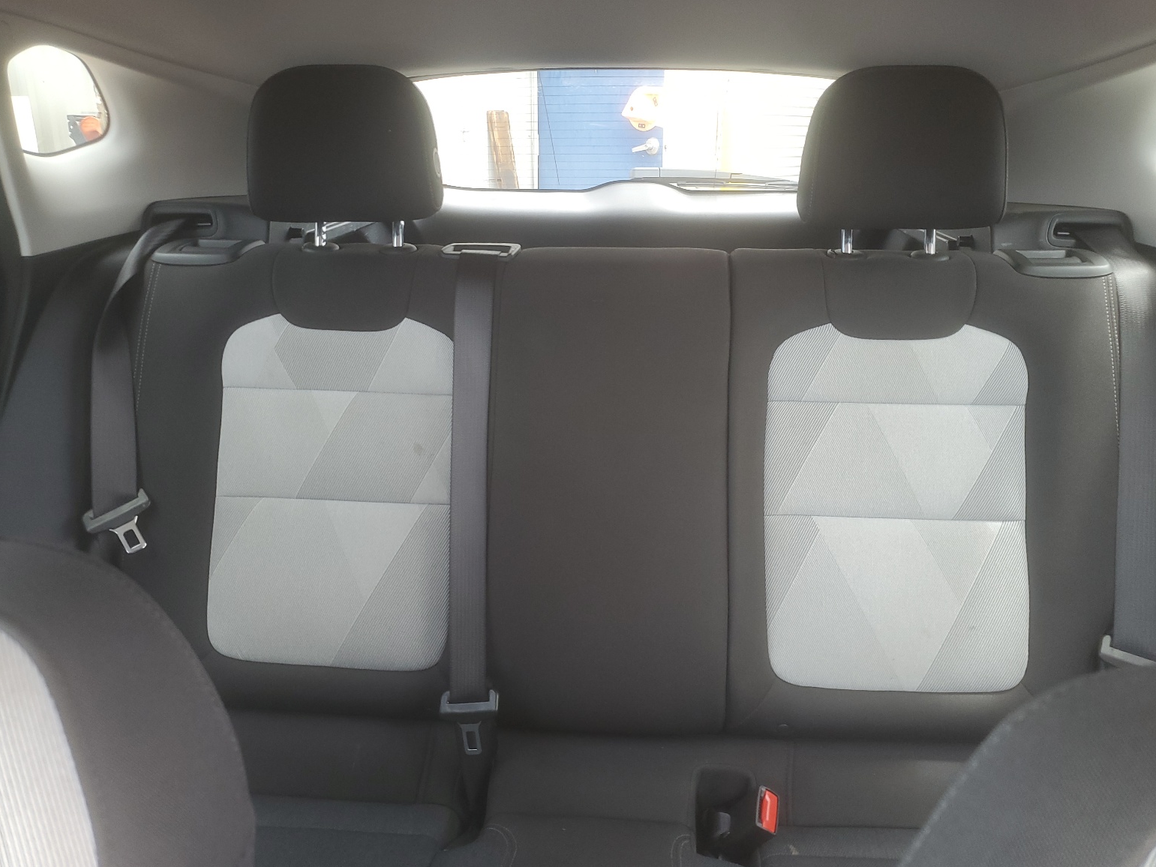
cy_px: 425
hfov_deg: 65.3
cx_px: 596
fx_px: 902
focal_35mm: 27
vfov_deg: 51.4
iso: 65
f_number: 1.5
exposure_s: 1/60.2
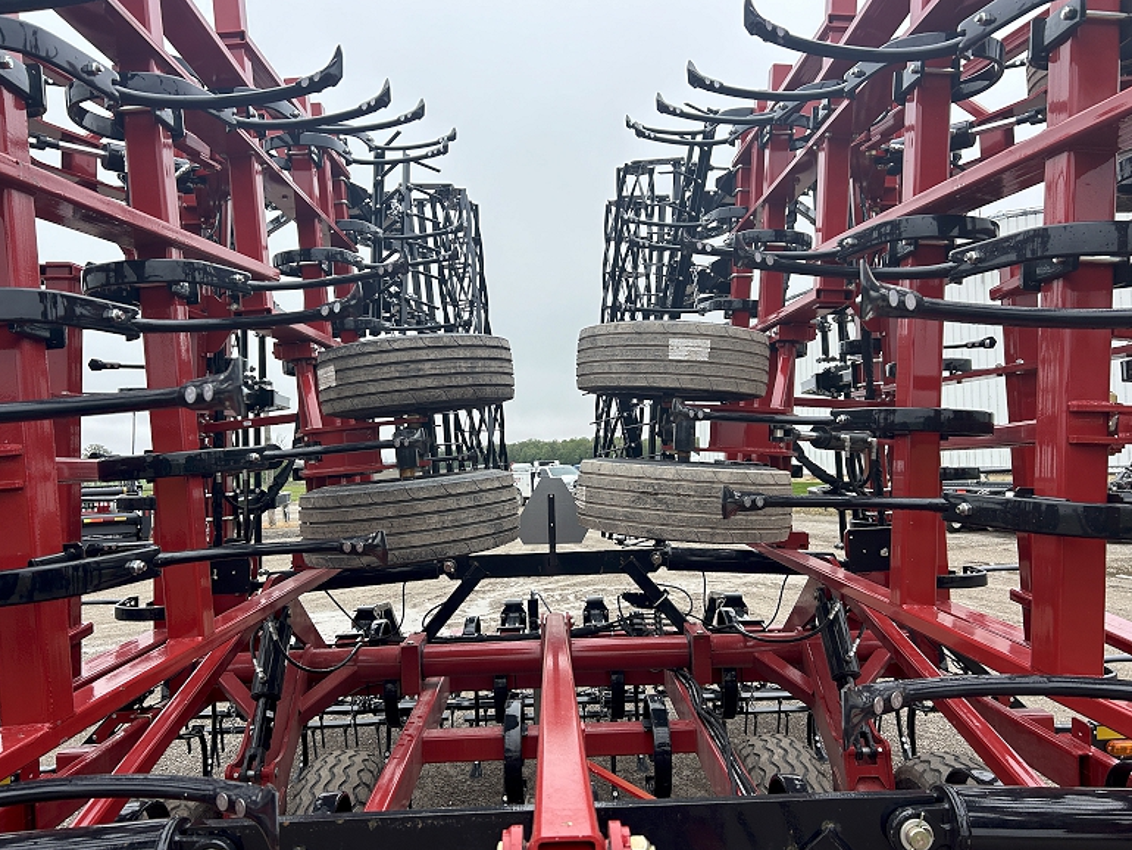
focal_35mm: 27
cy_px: 422
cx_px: 551
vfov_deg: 51.4
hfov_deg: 65.3
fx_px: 883
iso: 50
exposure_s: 1/2045
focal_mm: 5.7
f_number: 1.5
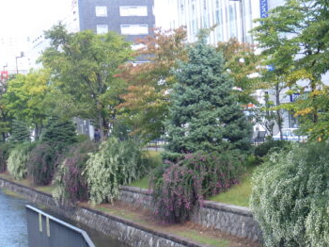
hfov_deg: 23.5
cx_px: 212
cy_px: 146
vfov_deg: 17.7
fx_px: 788
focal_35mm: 83
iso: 125
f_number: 4.4
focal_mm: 9.1
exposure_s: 1/100
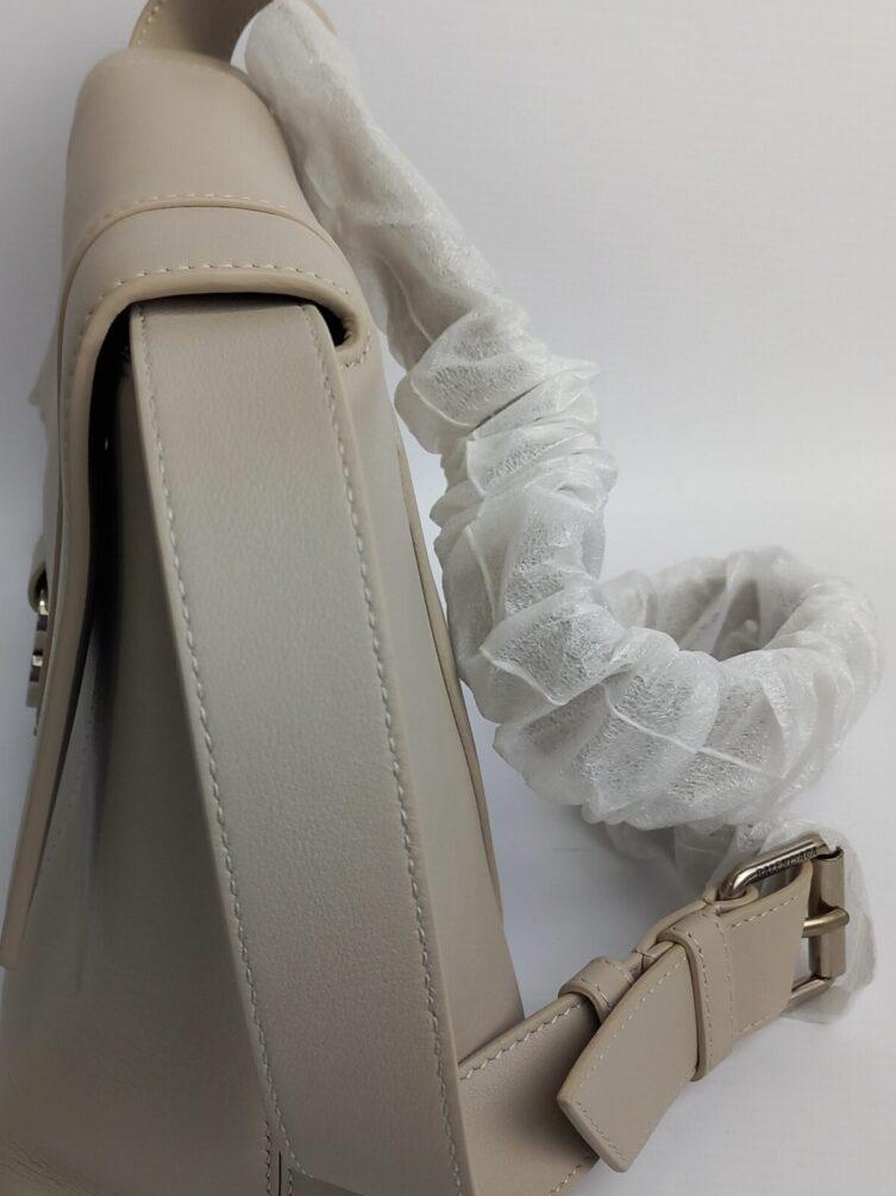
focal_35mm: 43
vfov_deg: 43.8
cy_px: 677
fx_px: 1485
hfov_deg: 33.2
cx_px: 276
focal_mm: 4
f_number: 1.8
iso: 64
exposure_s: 1/50
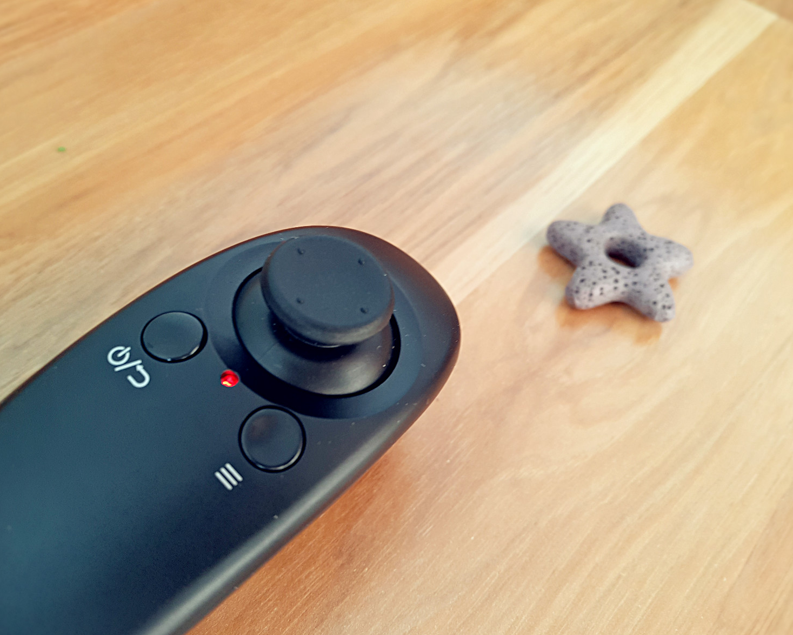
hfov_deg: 54.2
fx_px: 775
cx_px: 392
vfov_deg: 44.6
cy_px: 320
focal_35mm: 33
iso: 100
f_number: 2.2
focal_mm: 4.73
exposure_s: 1/33
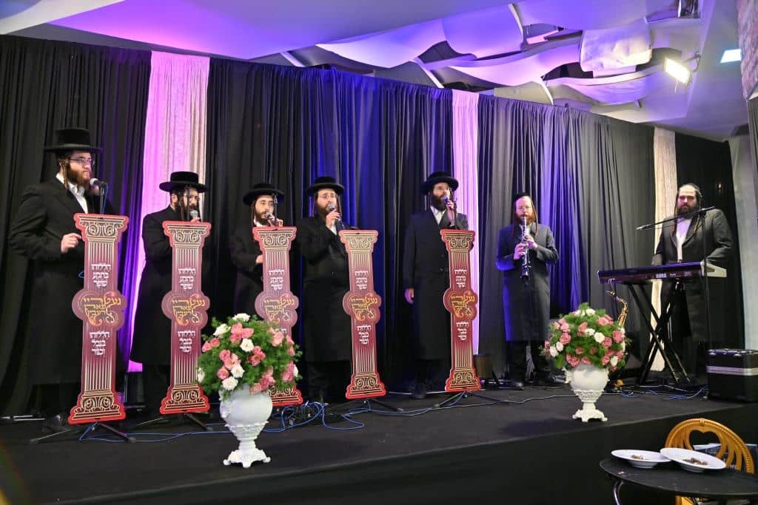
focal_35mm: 30
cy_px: 252
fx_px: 632
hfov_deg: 61.9
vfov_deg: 43.6
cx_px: 379
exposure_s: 1/100
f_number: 4
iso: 400
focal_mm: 30
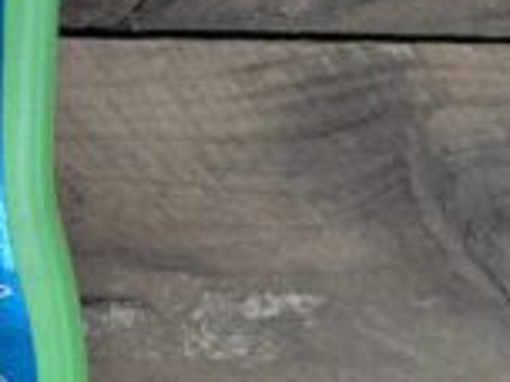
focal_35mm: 95
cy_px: 67
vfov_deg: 15.4
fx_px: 1400
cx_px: -185
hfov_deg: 18.9
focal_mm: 6.9
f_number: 1.68
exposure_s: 1/68.4
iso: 37
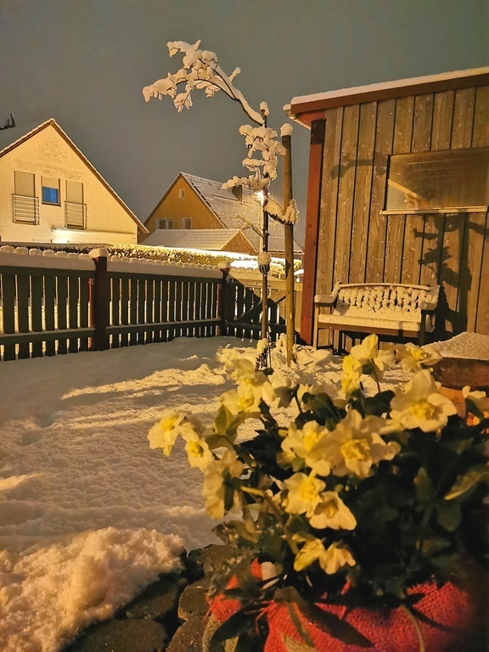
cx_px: 244
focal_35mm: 27
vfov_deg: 65.3
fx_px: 509
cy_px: 326
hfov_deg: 51.4
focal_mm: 5.56
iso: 2000
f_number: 1.6
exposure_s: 1/20
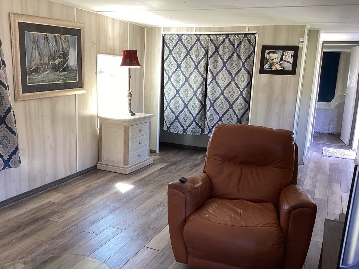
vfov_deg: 42.9
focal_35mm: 33
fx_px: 342
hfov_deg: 55.3
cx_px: 170
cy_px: 140
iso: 80
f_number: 2.4
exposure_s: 1/50
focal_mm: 3.3
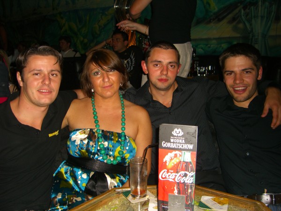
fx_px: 308
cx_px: 140
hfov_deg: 49.0
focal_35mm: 38
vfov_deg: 37.7
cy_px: 106
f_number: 2.8
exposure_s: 1/60
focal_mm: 7.9
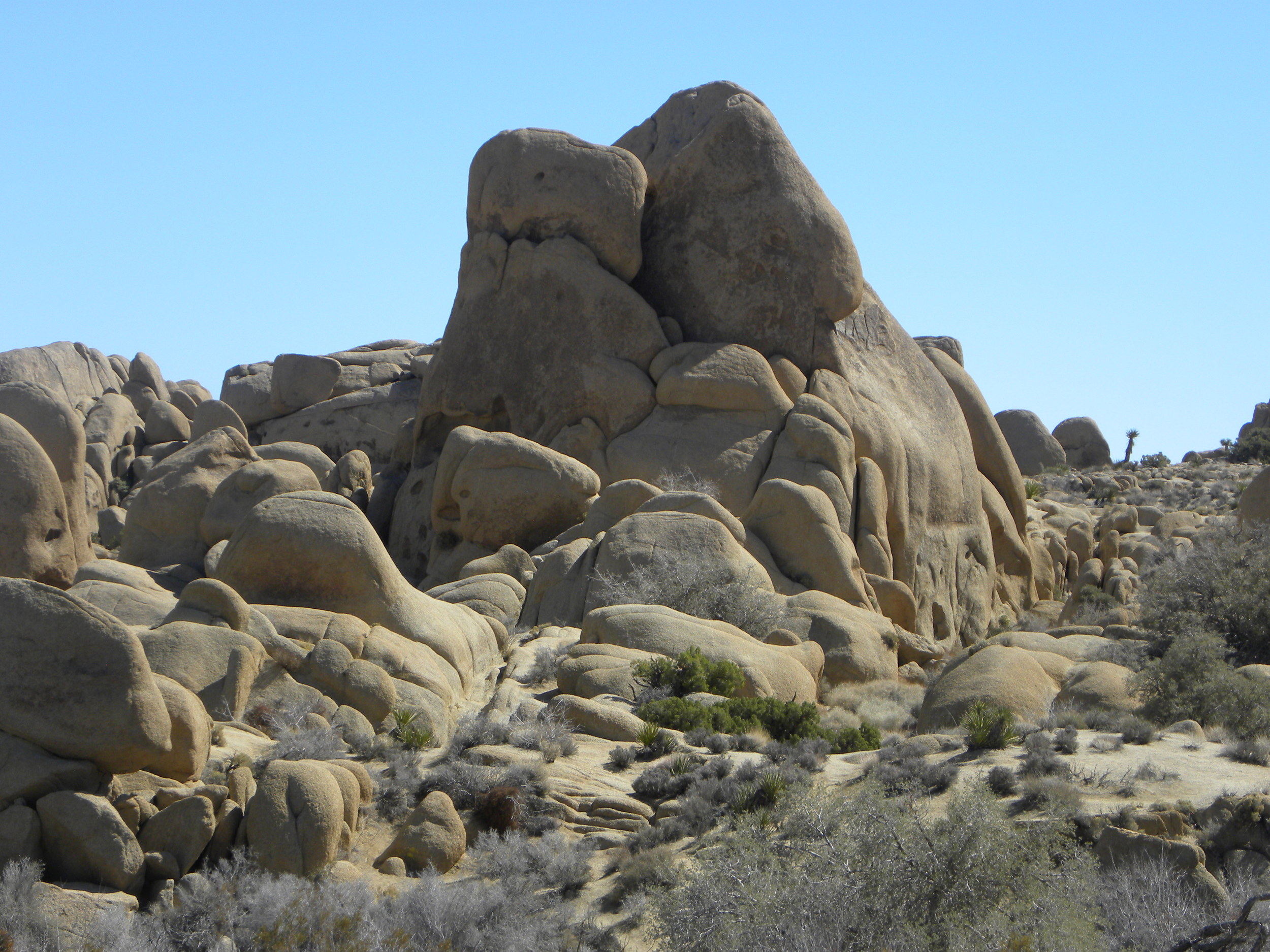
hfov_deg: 15.3
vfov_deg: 11.5
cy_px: 476
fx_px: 4733
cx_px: 635
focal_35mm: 129
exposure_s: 1/513
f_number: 4.5
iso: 64
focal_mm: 23
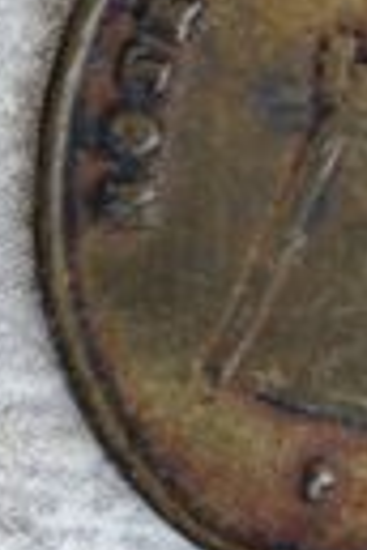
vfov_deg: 6.9
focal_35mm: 300
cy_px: 98
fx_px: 4587
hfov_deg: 4.6
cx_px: 299
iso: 125
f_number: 1.65
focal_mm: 6.19
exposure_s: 1/100
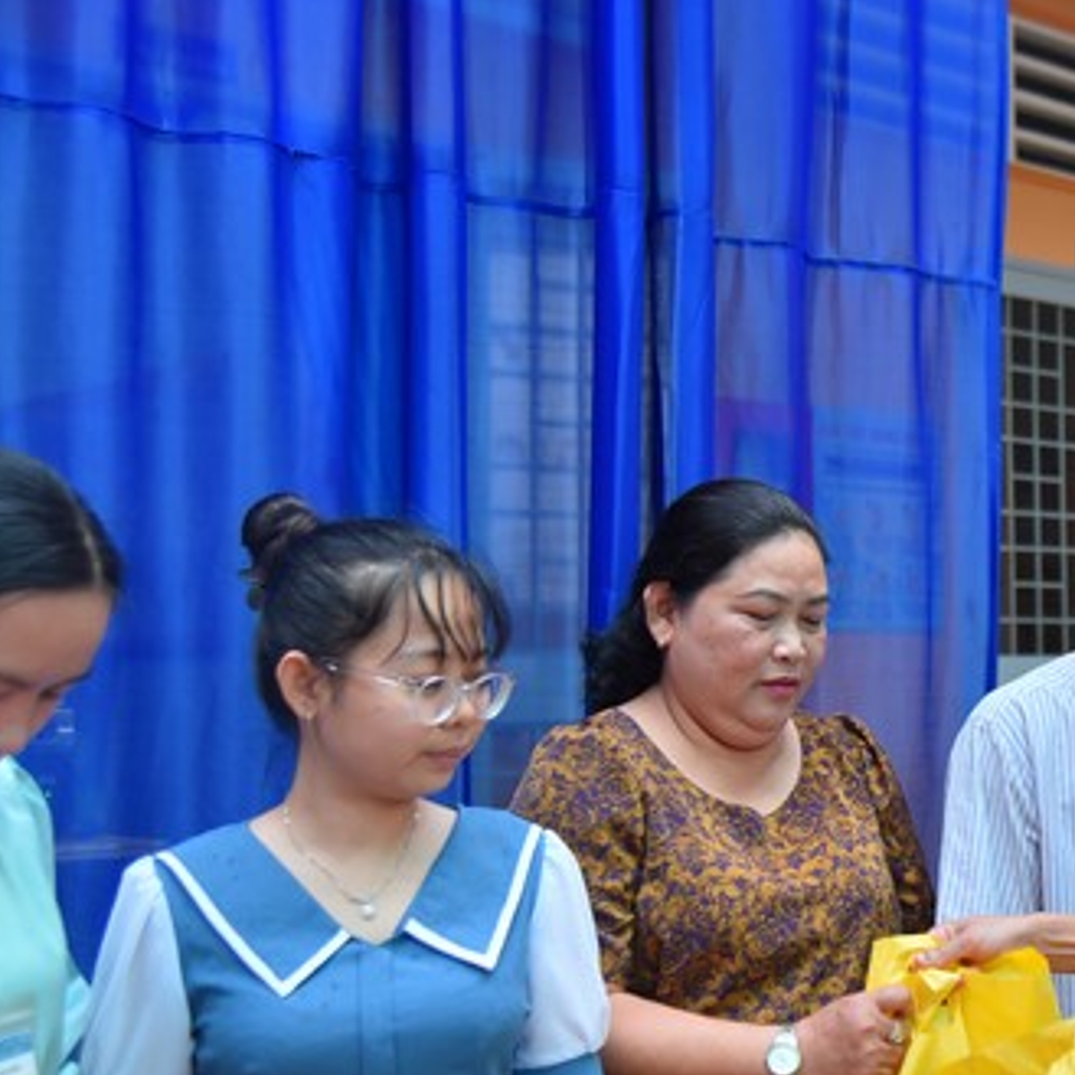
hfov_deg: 28.4
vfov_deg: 30.0
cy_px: 642
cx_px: 1039
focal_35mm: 57
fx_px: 2003
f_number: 4
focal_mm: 34
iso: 250
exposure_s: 1/160
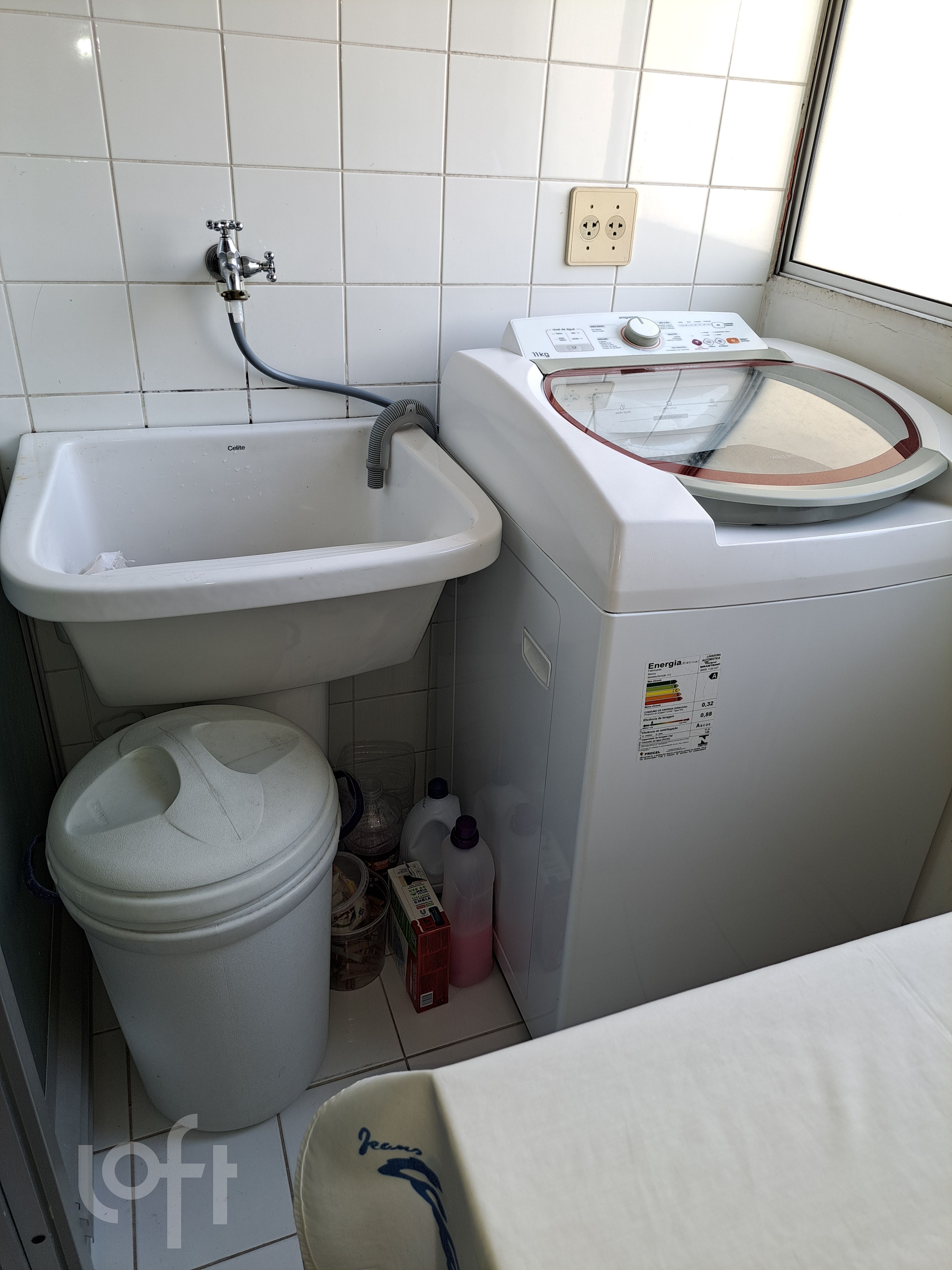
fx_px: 880
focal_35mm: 24
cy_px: 635
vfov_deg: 71.6
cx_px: 476
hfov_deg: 56.8
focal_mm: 5.23
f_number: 1.8
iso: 50
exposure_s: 1/128
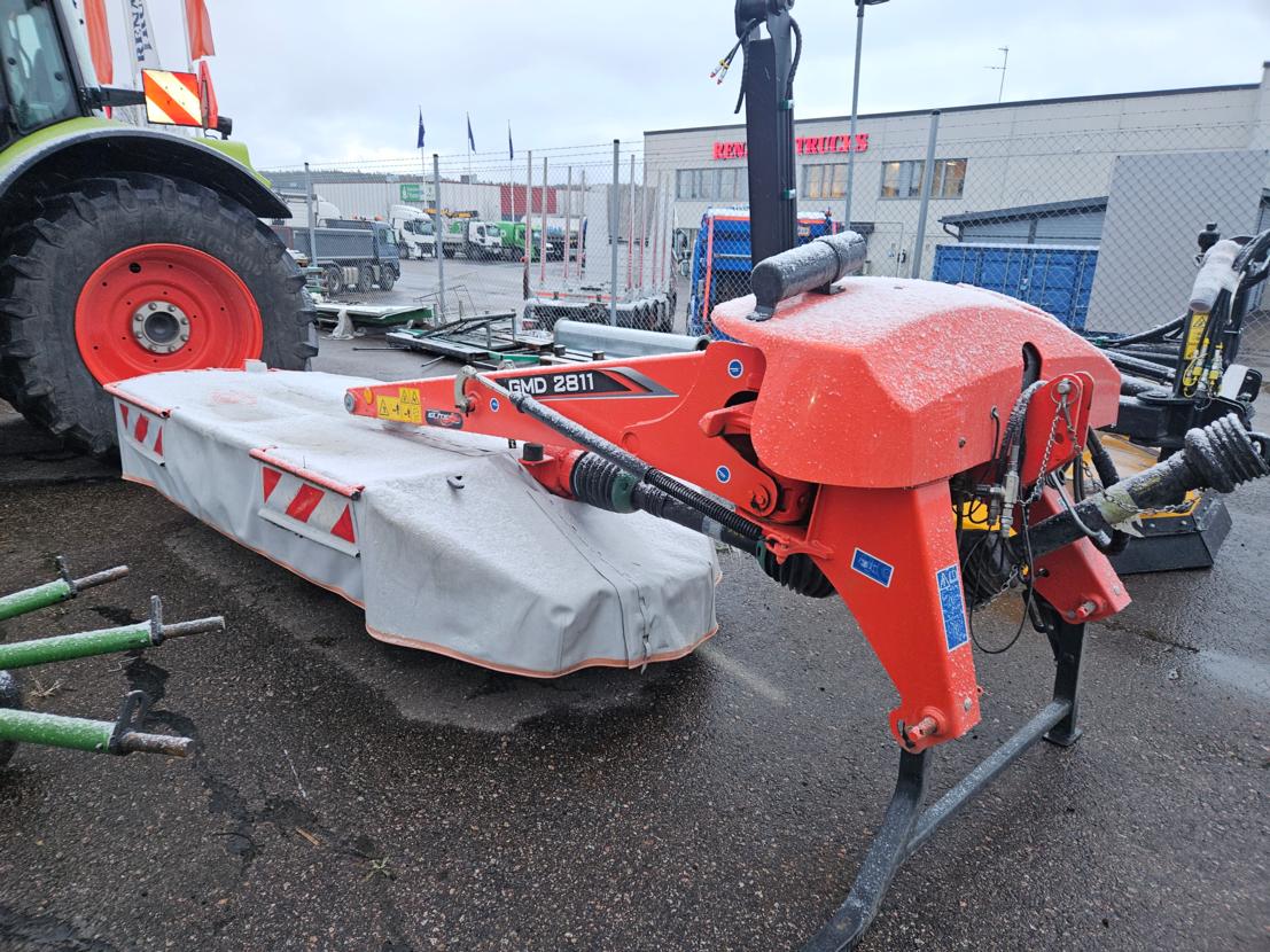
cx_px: 635
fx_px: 844
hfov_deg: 73.9
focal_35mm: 23
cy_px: 476
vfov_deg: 58.9
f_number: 1.8
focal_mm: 5.4
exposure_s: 1/50
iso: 40
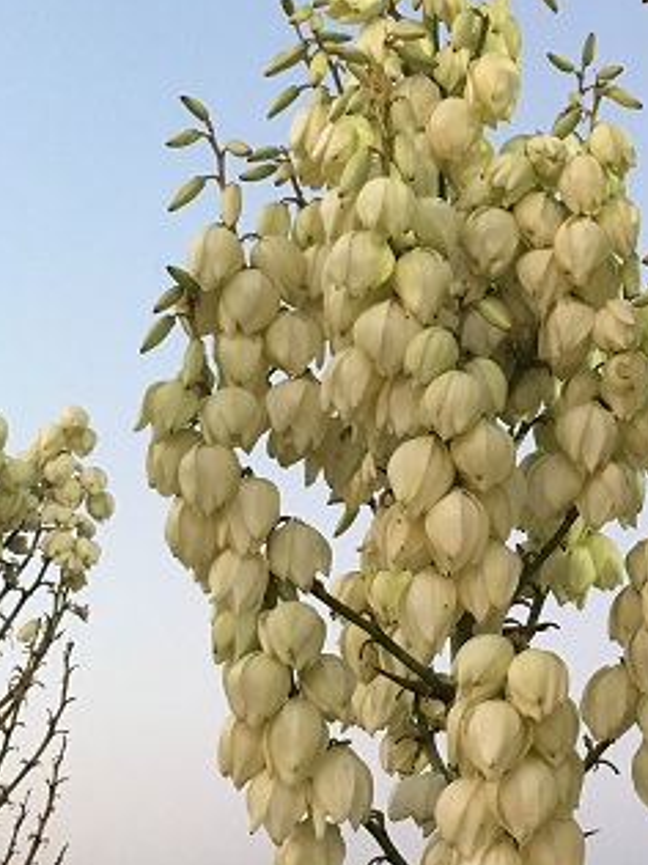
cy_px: 362
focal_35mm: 59
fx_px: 1474
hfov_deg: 23.8
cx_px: 643
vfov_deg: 32.6
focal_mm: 4.15
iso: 200
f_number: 2.2
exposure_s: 1/24
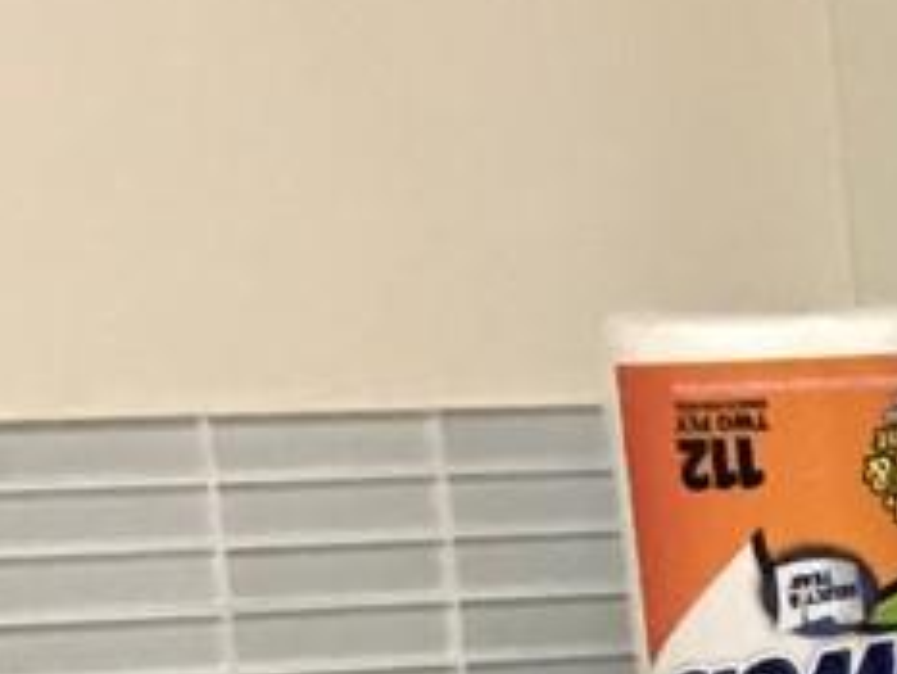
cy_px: 2037
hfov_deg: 9.3
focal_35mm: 199
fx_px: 5159
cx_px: 1840
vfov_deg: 6.7
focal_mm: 4.15
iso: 80
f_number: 2.2
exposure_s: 1/8
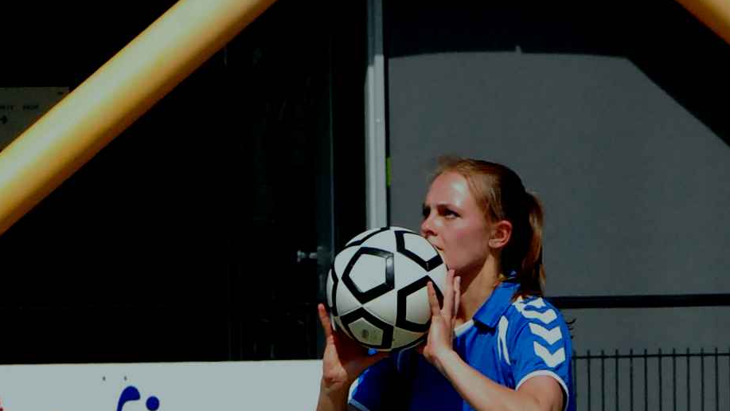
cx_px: 420
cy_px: 541
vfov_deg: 4.4
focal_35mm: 278
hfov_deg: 7.8
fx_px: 5382
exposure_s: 1/2000
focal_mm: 102
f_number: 11
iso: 1600
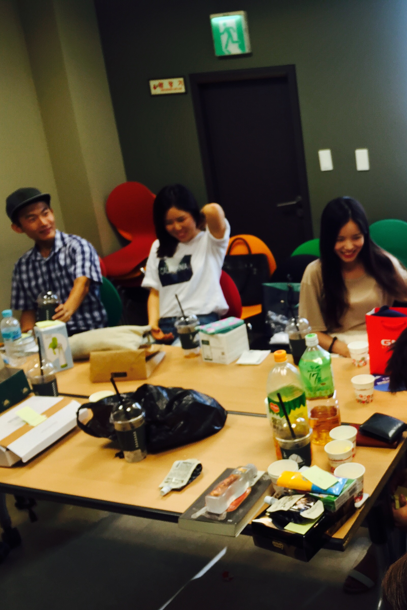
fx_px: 695
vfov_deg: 47.4
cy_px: 311
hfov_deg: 31.3
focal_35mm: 41
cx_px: 354
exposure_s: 1/60
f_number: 2.2
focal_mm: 4.15
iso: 32
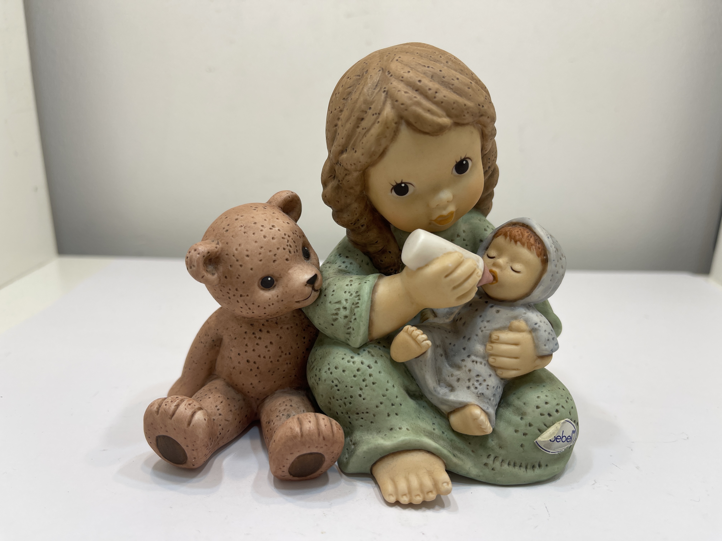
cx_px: 361
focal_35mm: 25
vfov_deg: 54.9
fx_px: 521
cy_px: 270
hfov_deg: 69.4
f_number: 1.6
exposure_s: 1/202
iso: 32
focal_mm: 5.1
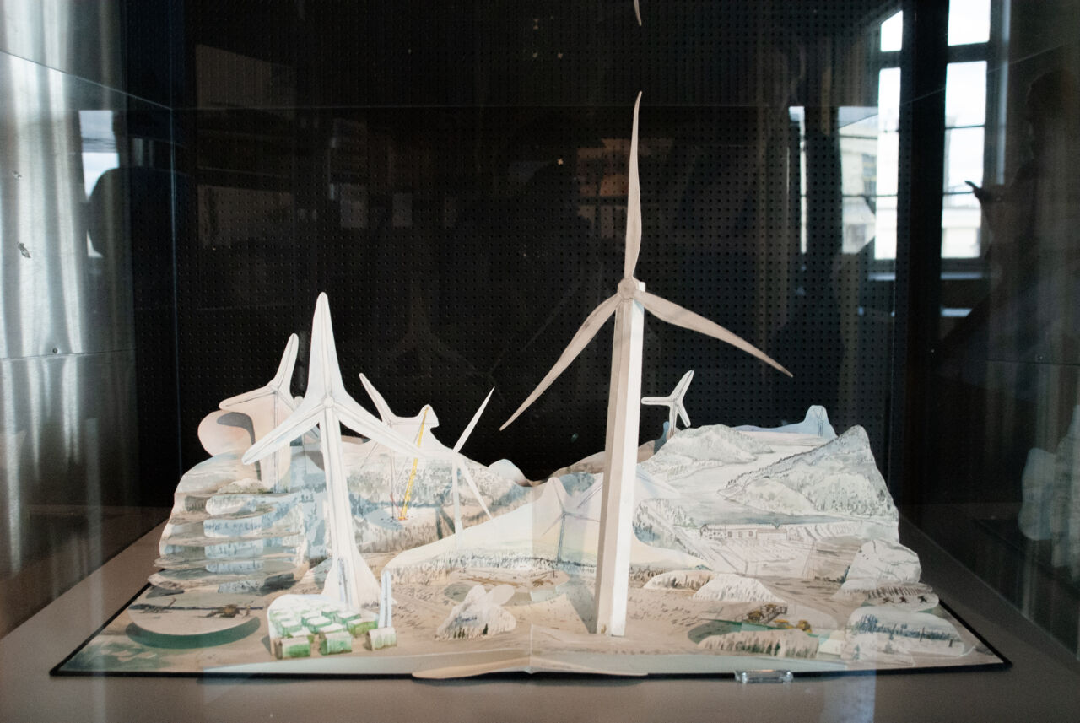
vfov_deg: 32.0
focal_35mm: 42
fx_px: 1262
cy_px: 362
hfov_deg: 46.3
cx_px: 540
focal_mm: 28
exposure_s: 1/80
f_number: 4.5
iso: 800
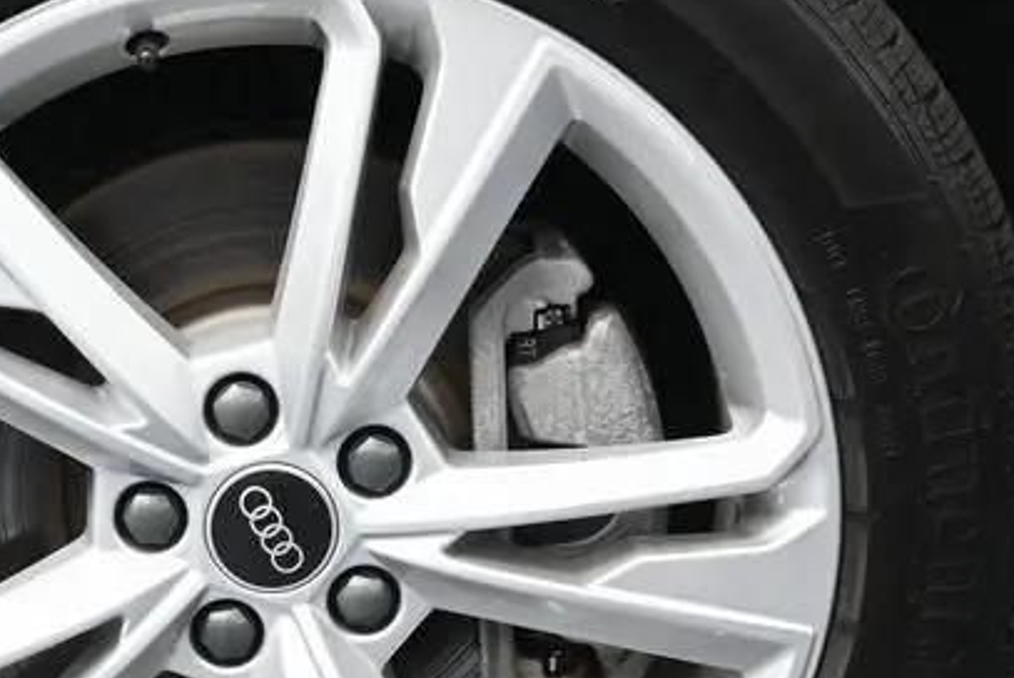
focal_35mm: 94
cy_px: 477
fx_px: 2657
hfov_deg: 21.4
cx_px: 249
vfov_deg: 14.5
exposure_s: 1/125
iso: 900
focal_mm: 25
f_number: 4.2
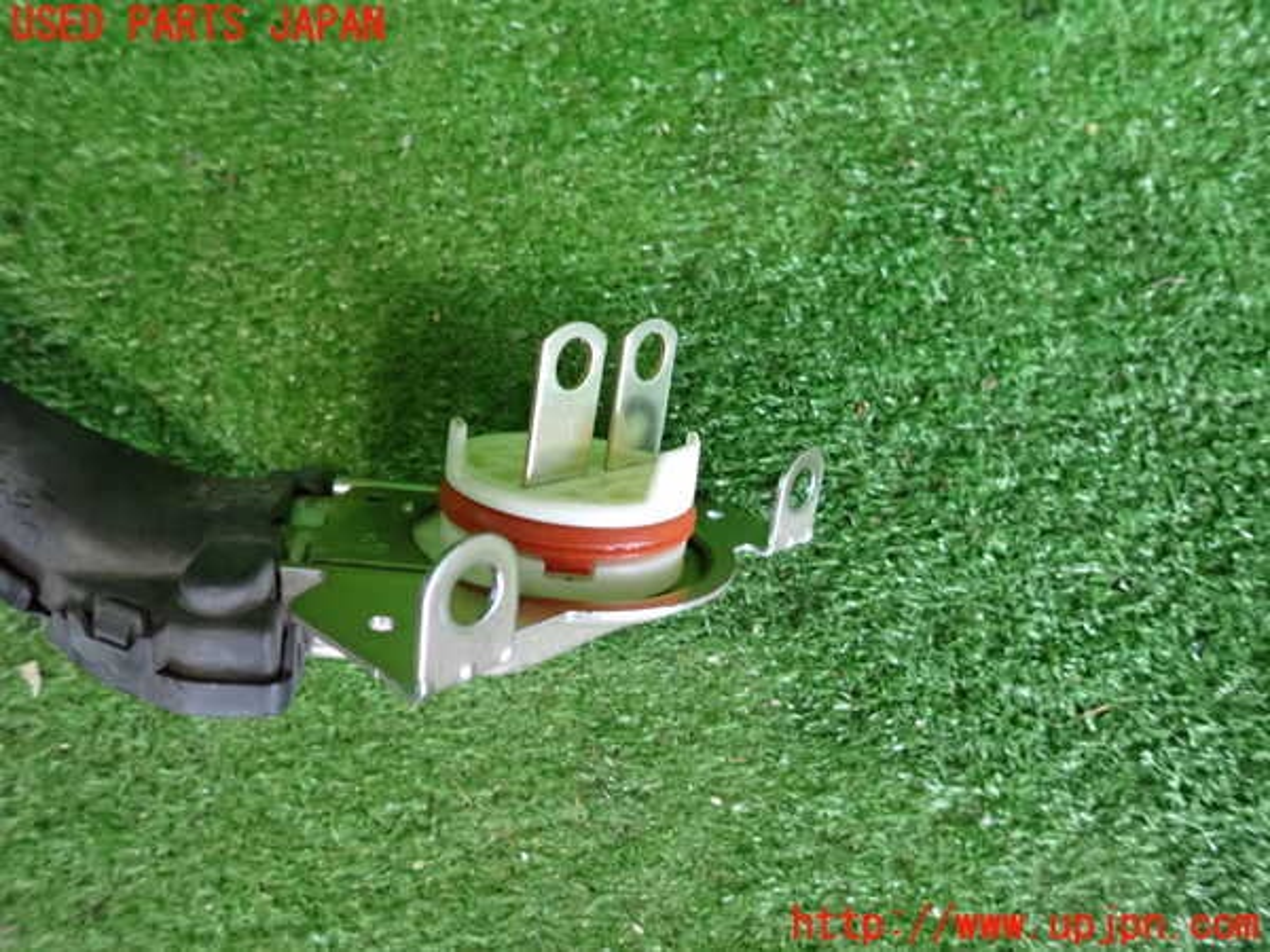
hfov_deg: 69.4
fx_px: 917
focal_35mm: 25
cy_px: 476
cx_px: 635
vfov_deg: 54.9
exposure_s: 1/60
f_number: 2
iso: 1250
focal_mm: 4.5
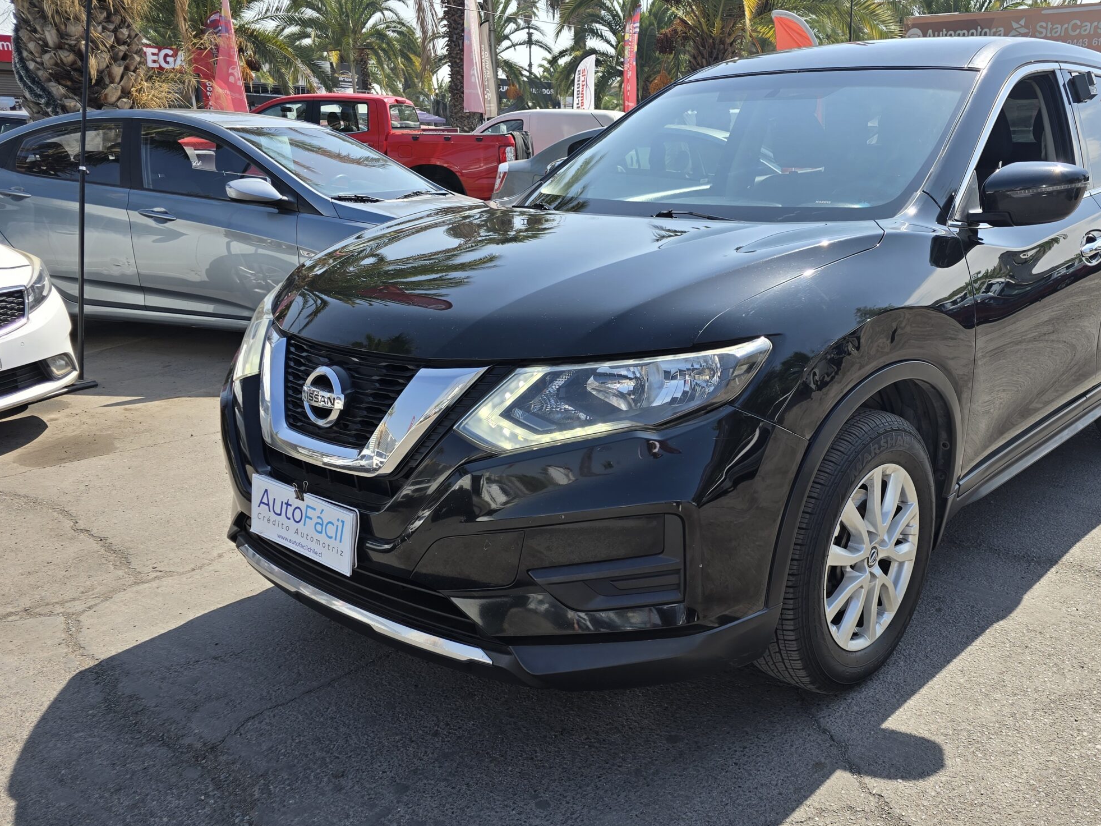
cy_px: 473
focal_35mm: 30
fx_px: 954
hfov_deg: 59.1
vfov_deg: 46.7
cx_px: 698
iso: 12
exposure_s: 1/585
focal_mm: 6.3
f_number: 1.7
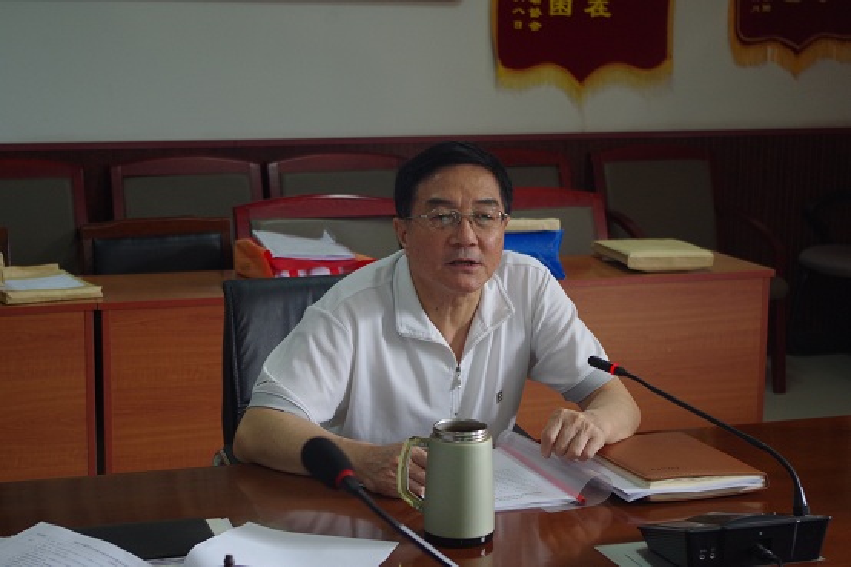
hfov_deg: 28.1
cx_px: 426
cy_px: 284
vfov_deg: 18.9
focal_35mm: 72
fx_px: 1701
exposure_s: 1/50
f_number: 5.6
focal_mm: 47.5
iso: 800
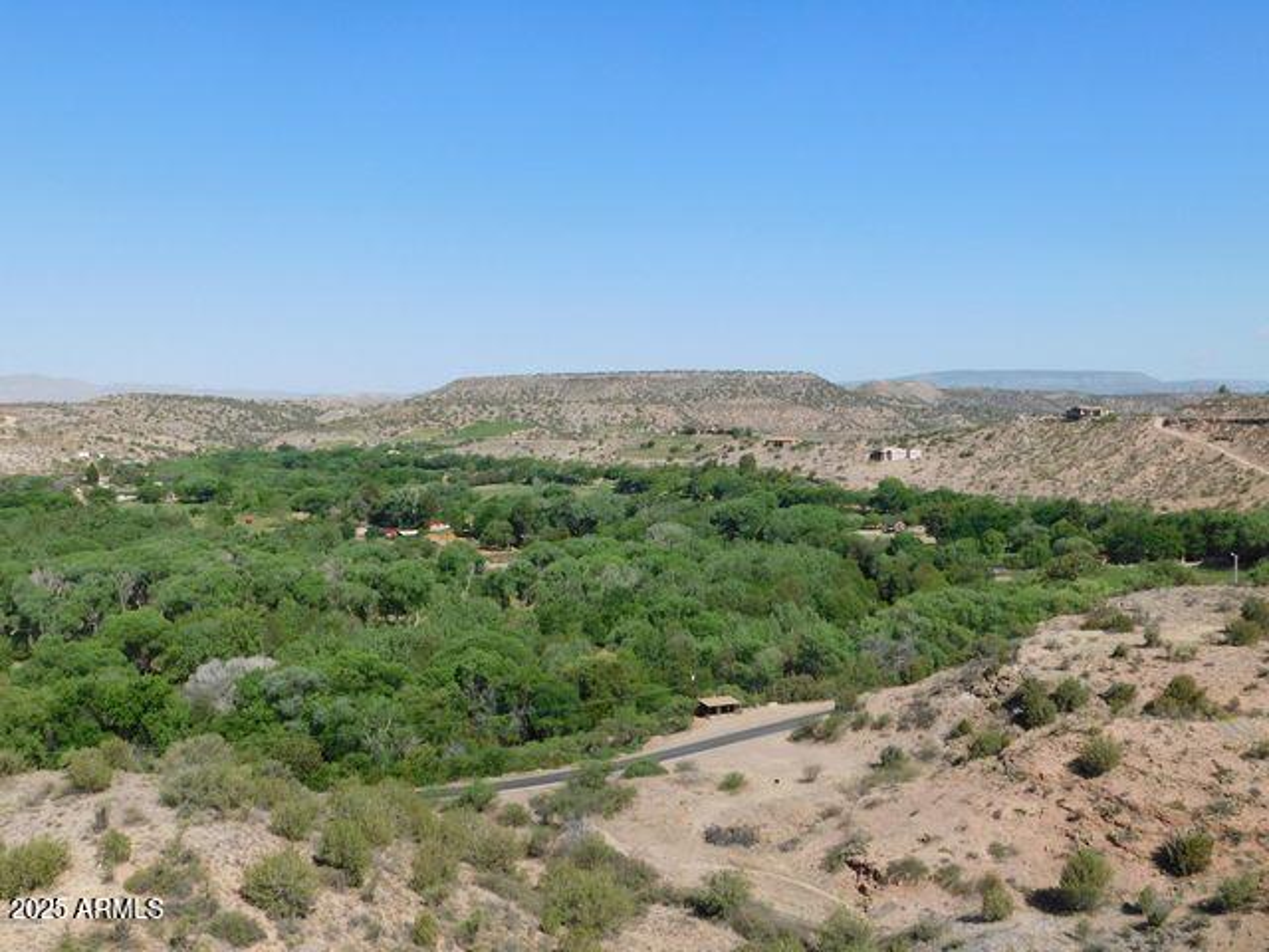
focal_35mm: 36
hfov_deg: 51.4
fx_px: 1320
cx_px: 634
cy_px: 476
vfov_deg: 39.7
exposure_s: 1/400
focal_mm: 6.3
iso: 125
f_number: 7
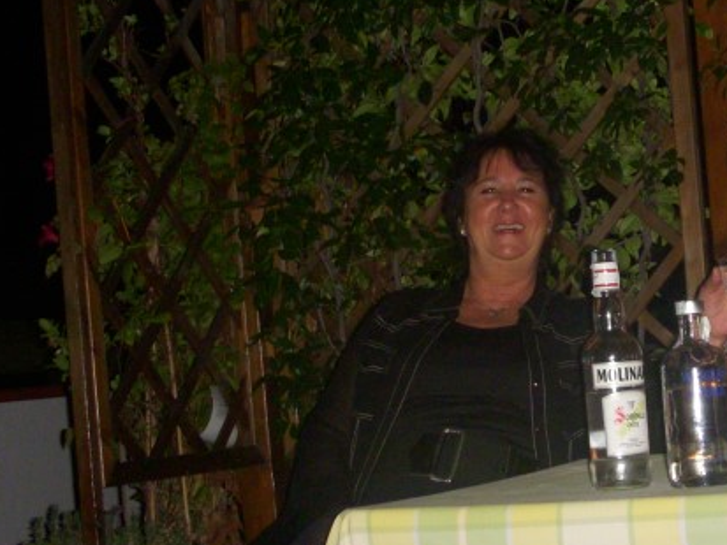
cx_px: 639
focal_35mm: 91
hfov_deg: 21.1
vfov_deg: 16.2
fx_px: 1912
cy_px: 255
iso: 320
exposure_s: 1/100
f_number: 3.4
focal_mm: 7.9
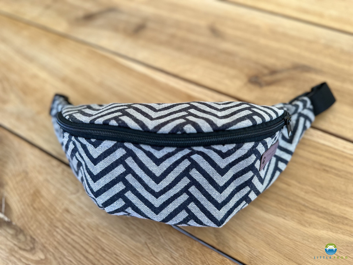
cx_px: 176
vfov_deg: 56.8
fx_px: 245
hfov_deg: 71.6
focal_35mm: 24
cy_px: 132
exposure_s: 1/121
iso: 80
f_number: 1.78
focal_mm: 6.86
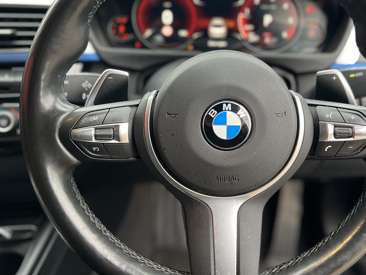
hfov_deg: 45.5
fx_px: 434
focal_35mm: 41
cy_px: 97
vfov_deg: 34.9
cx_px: 219
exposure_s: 1/50
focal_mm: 5.7
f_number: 1.5
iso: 250
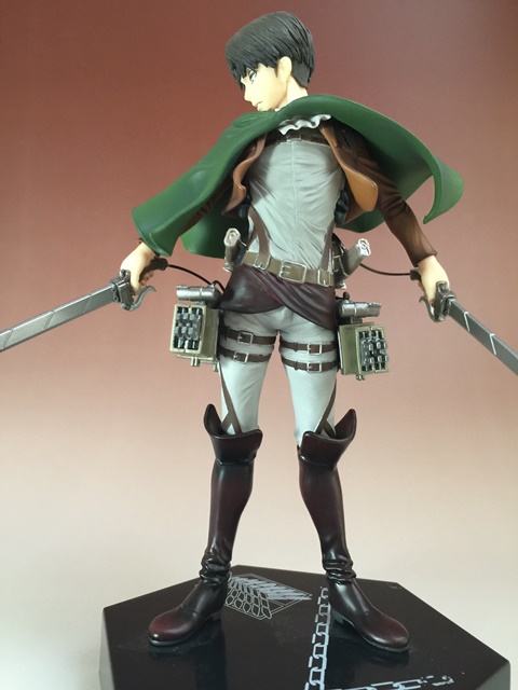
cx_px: 259
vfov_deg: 61.7
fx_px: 579
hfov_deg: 48.2
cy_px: 345
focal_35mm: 29
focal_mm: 4.15
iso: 100
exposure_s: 1/17
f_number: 2.2
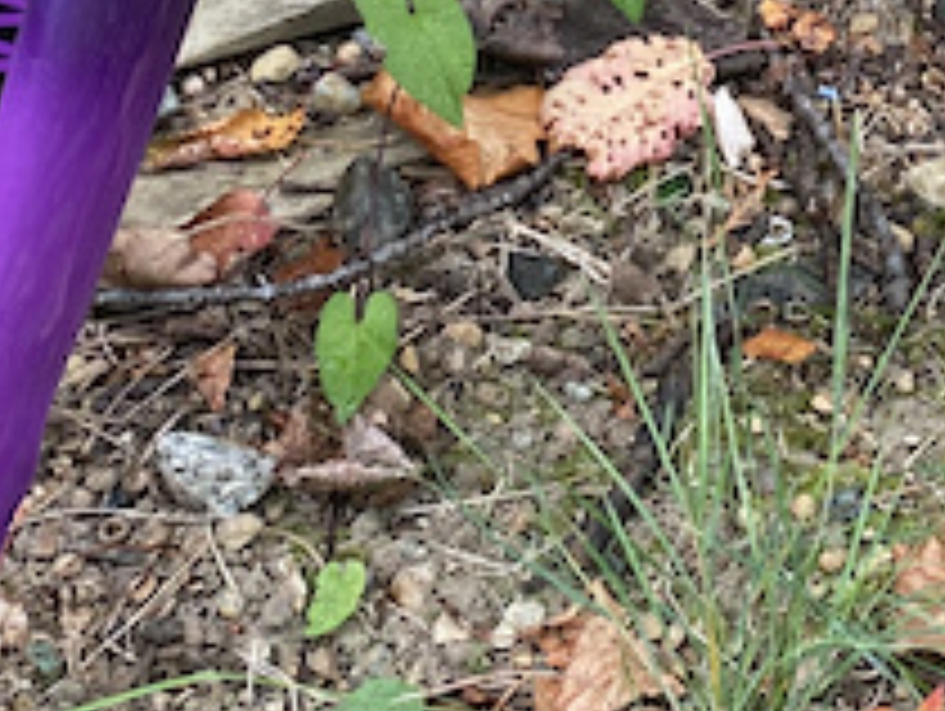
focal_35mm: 99
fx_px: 2706
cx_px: 1004
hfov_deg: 19.1
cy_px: -464
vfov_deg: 13.7
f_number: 1.8
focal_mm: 4.25
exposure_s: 1/100
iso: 125
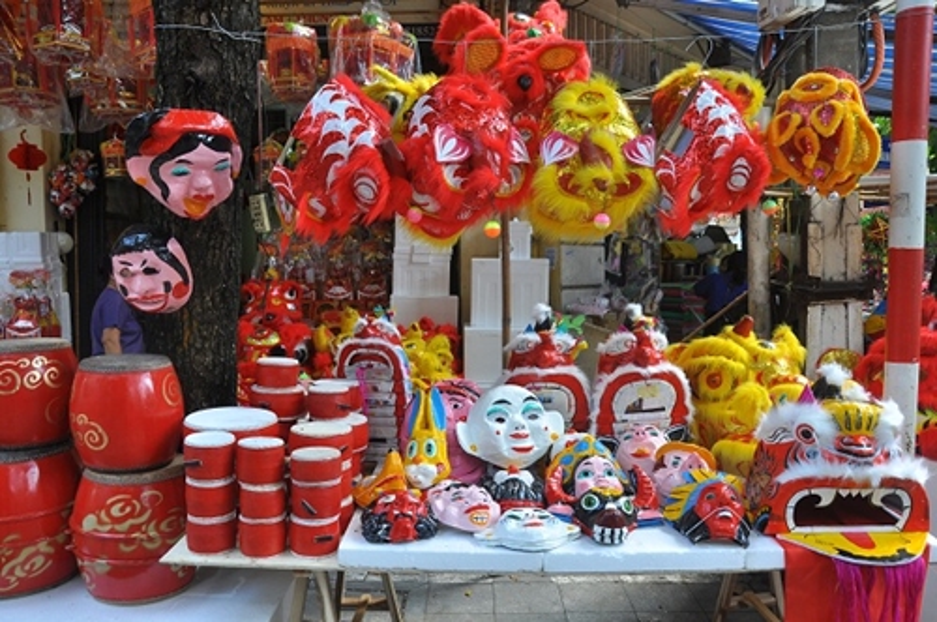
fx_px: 702
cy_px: 311
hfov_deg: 67.4
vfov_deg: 47.8
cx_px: 468
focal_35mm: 27
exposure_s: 1/60
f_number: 5.6
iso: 200
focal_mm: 18
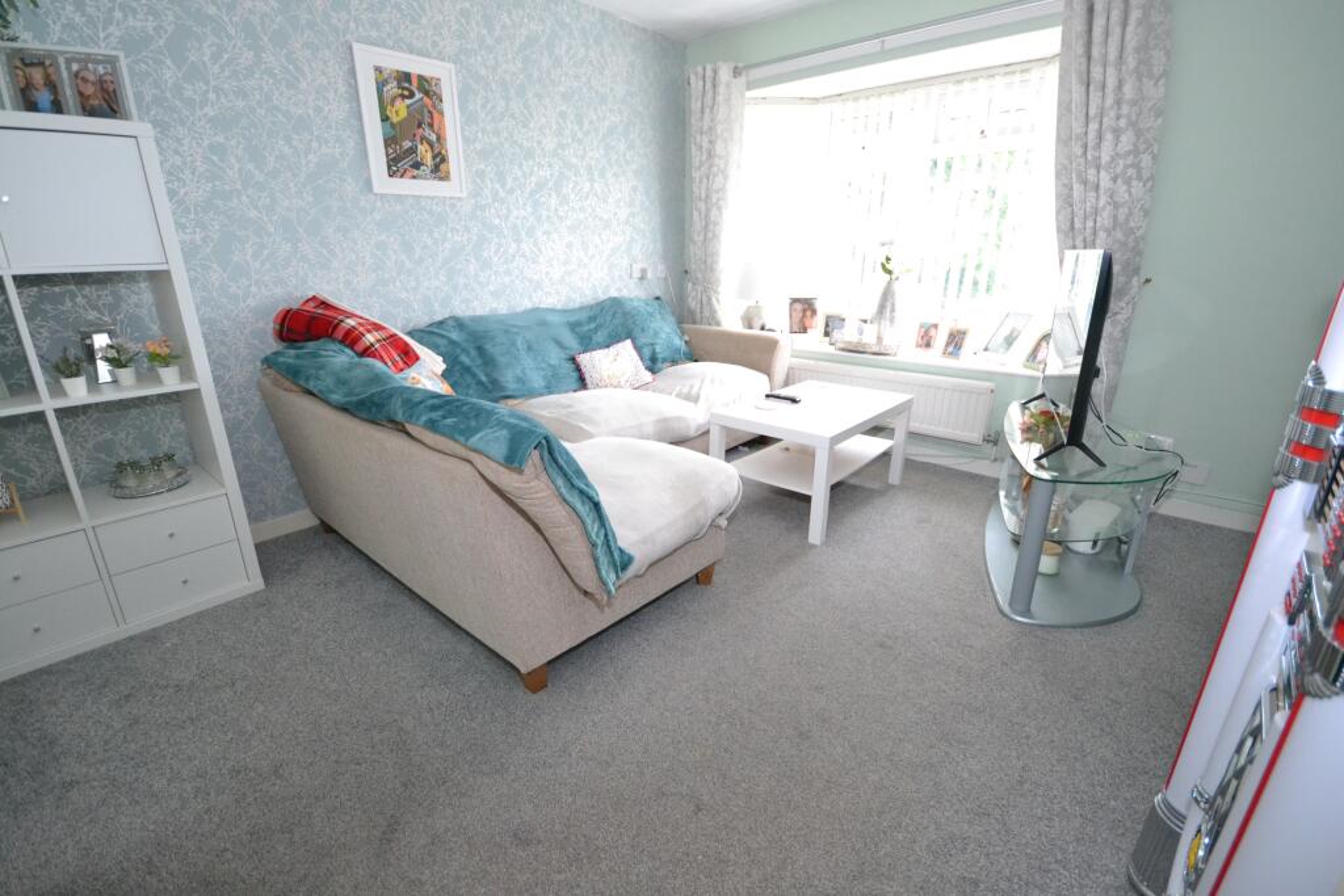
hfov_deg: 100.4
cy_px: 448
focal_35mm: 15
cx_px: 672
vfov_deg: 77.3
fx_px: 560
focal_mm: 10
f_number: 4
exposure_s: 1/60
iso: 2500
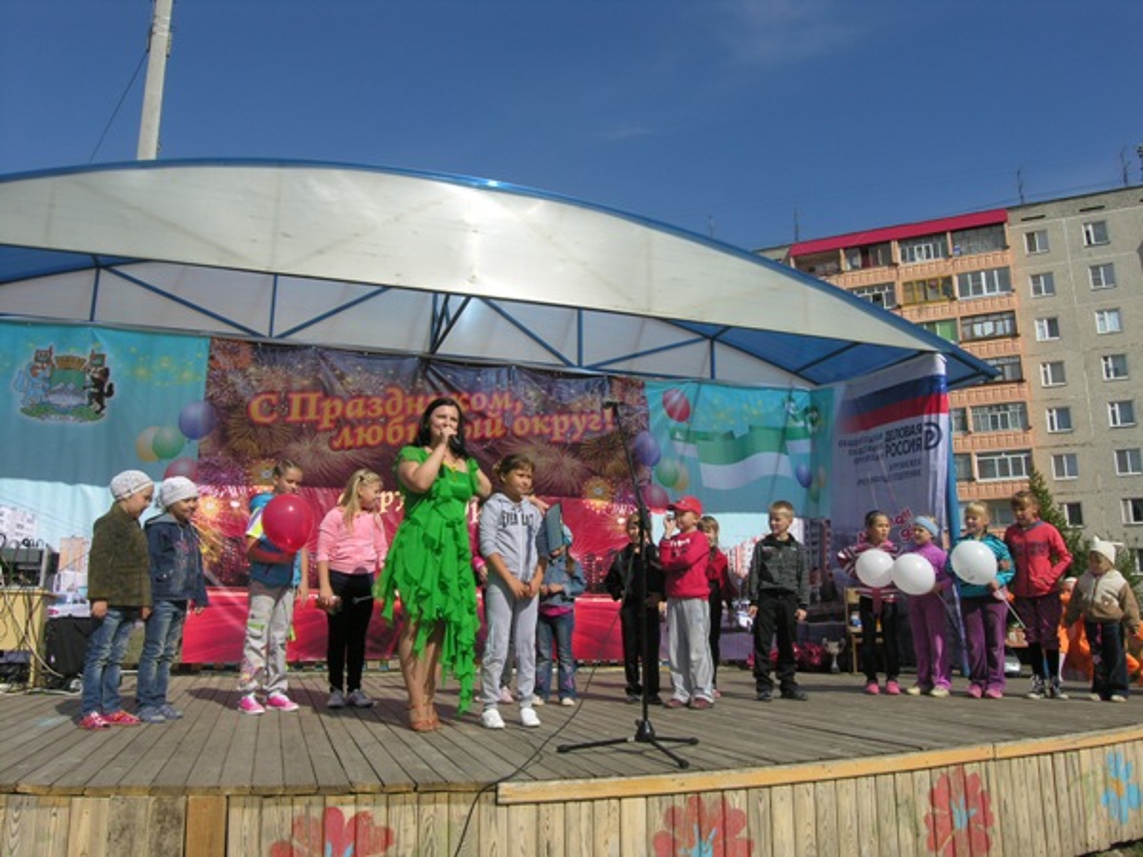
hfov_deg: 67.3
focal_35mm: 26
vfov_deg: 53.1
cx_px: 572
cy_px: 428
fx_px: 859
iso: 50
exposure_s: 1/308
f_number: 6.6
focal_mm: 6.5
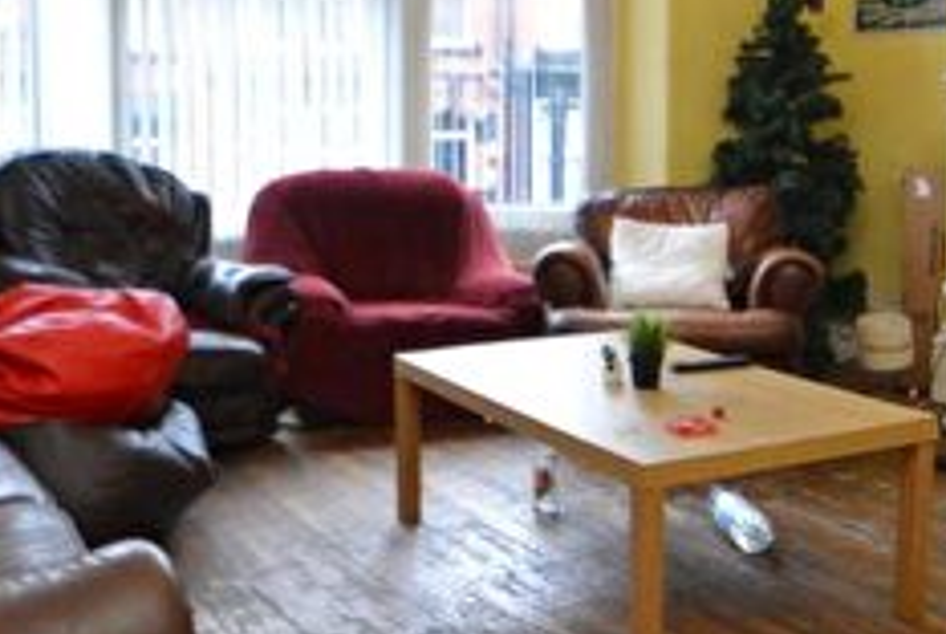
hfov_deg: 43.1
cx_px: 605
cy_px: 203
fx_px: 1184
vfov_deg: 29.7
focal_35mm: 45
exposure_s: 1/60
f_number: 4
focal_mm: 10
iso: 720
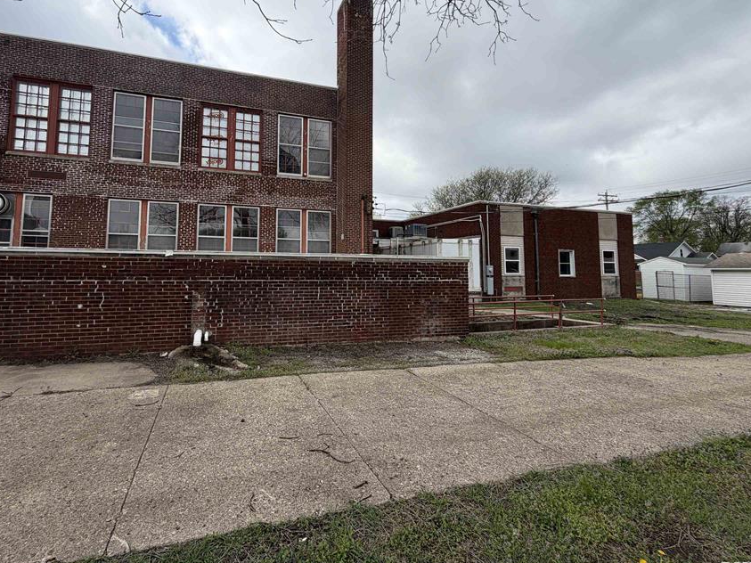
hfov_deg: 90.7
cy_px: 242
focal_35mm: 17
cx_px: 332
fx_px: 369
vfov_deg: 74.3
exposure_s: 1/770
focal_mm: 2.22
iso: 25
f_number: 2.2
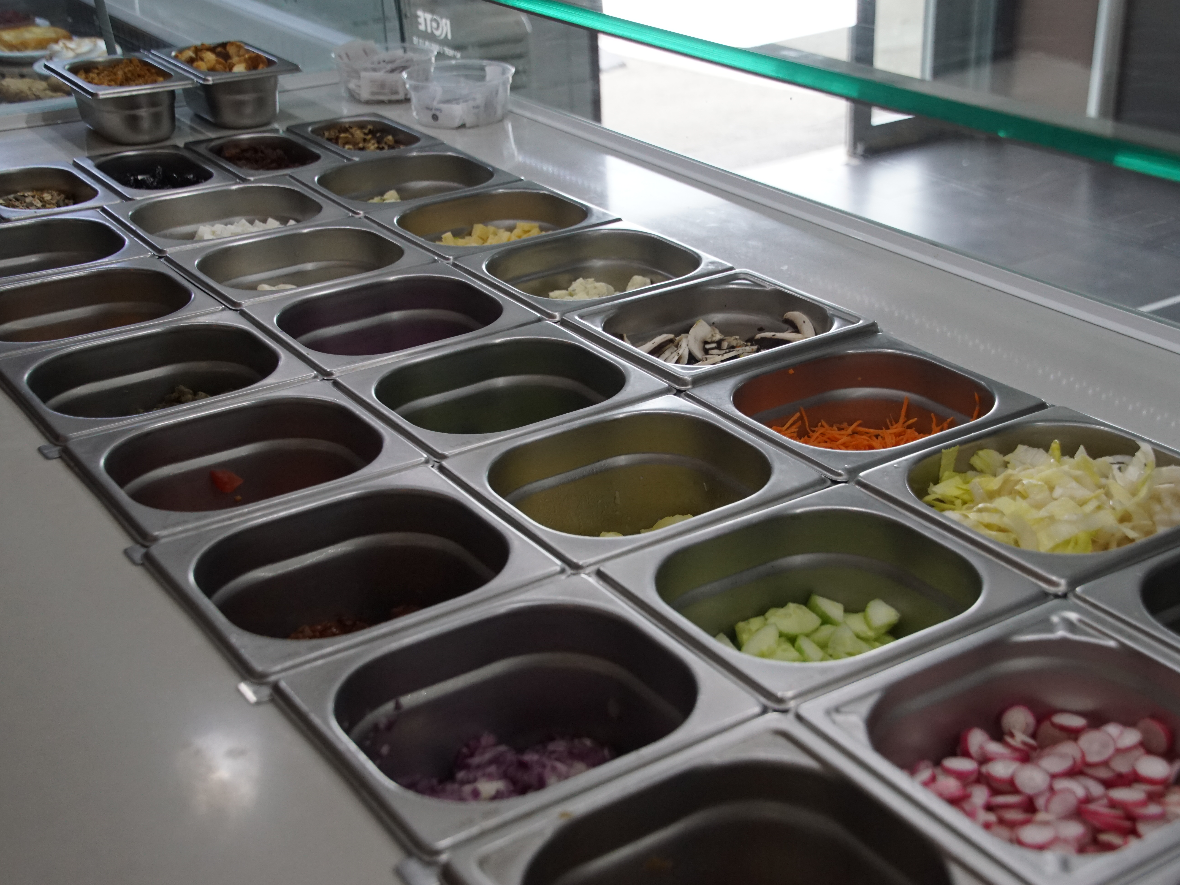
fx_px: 1602
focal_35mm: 47
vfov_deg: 30.9
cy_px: 429
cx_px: 634
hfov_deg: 40.4
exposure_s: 1/160
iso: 1000
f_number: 4
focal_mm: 28
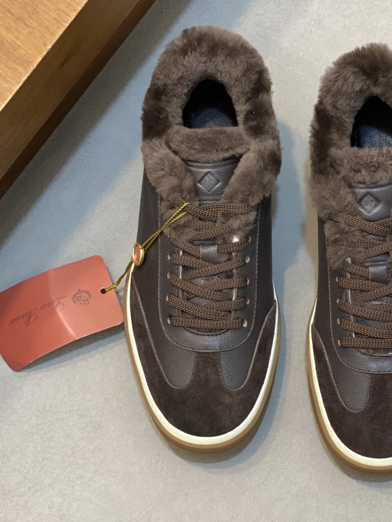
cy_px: 269
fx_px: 1329
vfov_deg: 22.3
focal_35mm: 88
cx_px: 273
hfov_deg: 16.7
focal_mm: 6
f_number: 2
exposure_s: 1/100
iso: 250
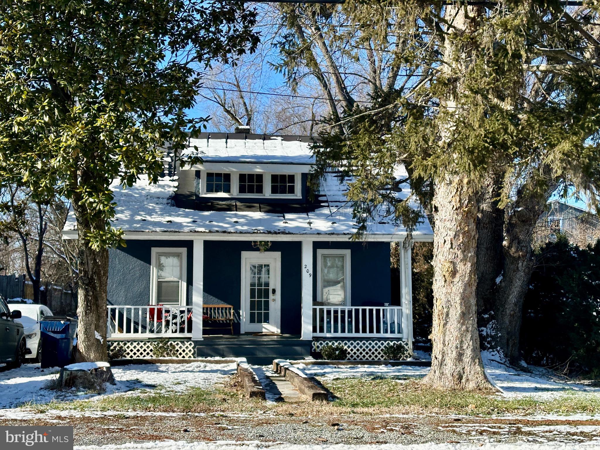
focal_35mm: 48
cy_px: 225
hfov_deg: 39.7
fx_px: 832
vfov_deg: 30.3
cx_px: 300
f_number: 1.78
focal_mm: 6.86
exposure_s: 1/2890
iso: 64
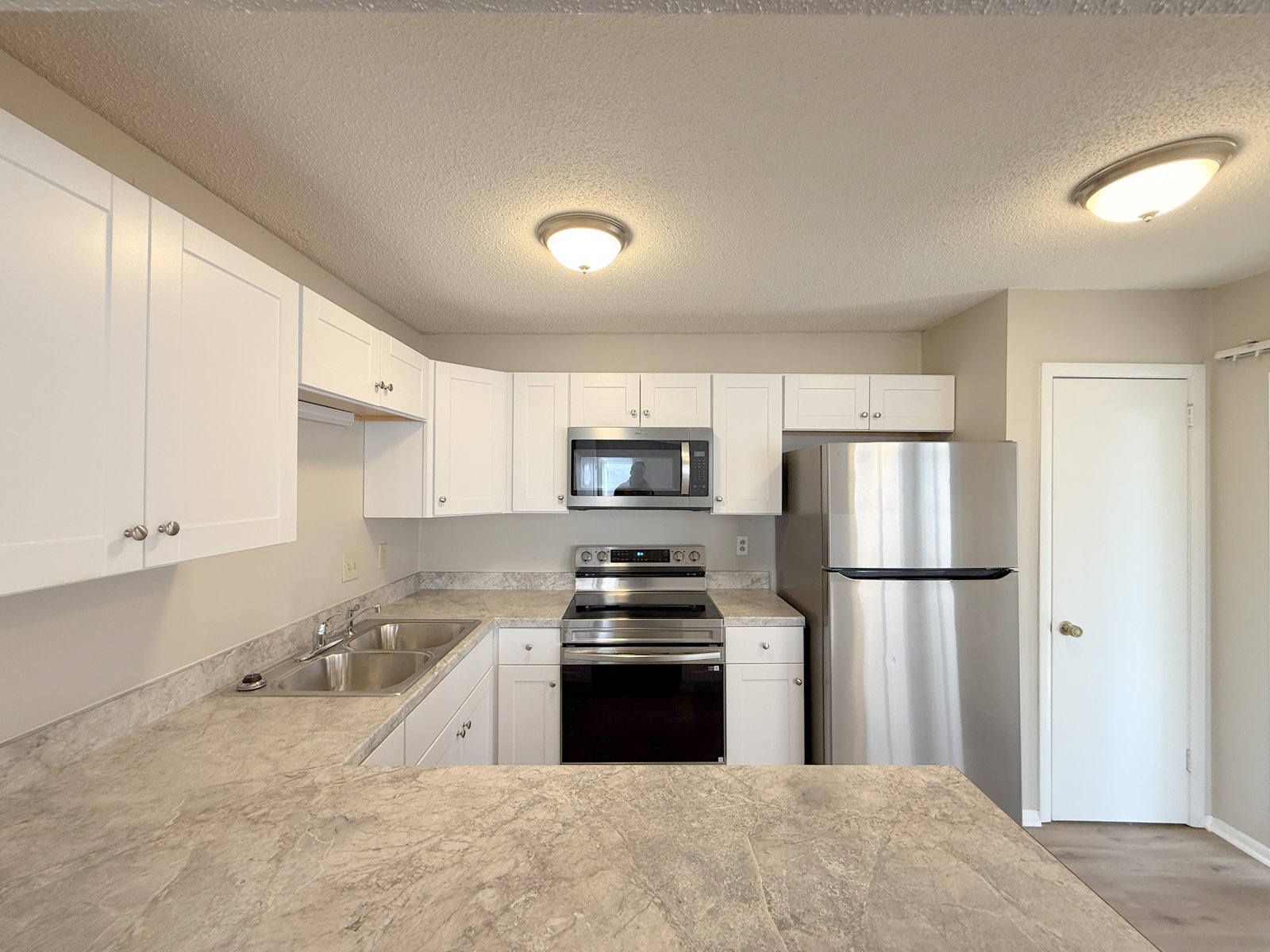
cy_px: 476
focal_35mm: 14
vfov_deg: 85.7
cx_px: 635
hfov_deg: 102.1
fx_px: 514
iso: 125
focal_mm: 2.22
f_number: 2.2
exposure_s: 1/120
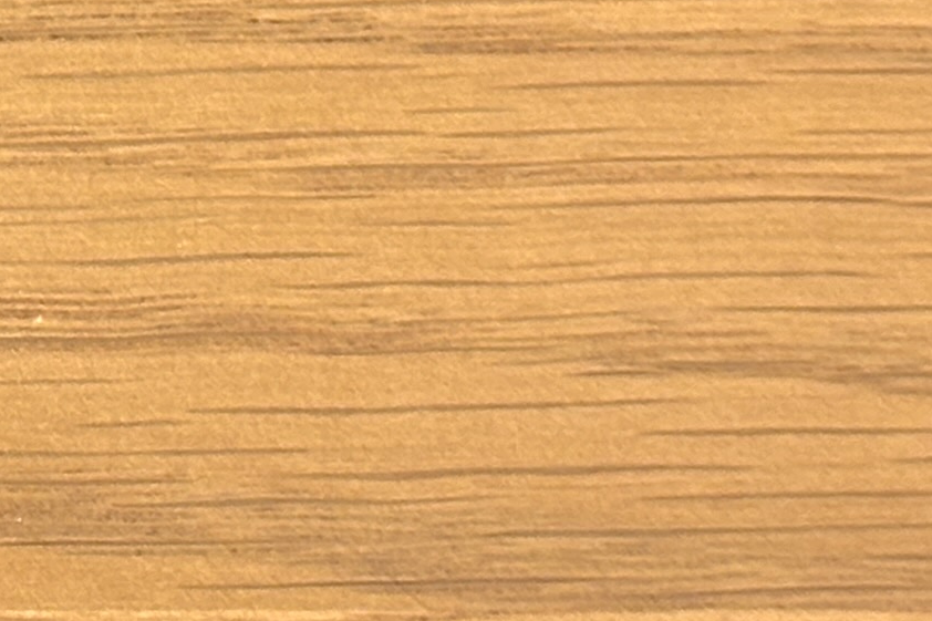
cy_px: -571
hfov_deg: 7.5
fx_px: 6703
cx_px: -1262
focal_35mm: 259
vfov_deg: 5.2
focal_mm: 5.96
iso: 64
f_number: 1.6
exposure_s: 1/60
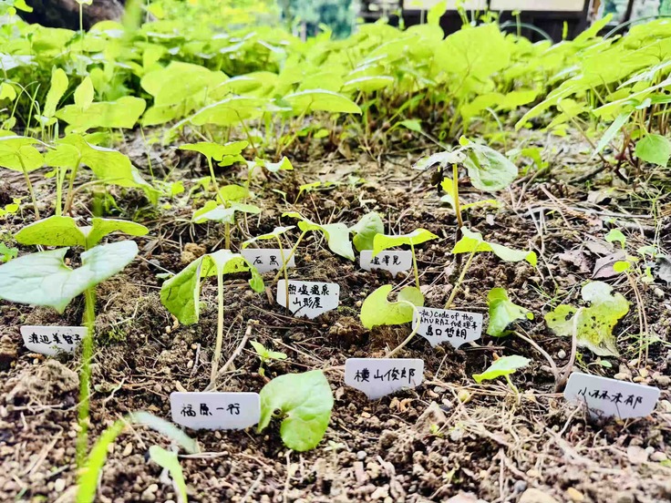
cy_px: 252
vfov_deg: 56.8
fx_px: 465
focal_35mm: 24
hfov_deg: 71.6
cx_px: 336
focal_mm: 6.76
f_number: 1.78
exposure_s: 1/121
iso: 125
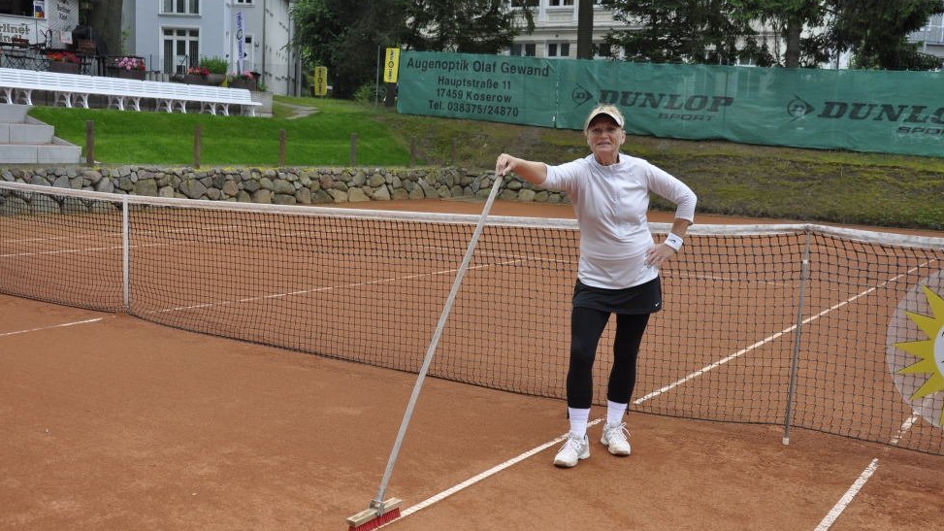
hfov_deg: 51.0
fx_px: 989
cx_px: 473
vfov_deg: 30.0
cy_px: 274
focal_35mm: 40
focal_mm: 25
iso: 200
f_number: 6.7
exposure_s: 1/180
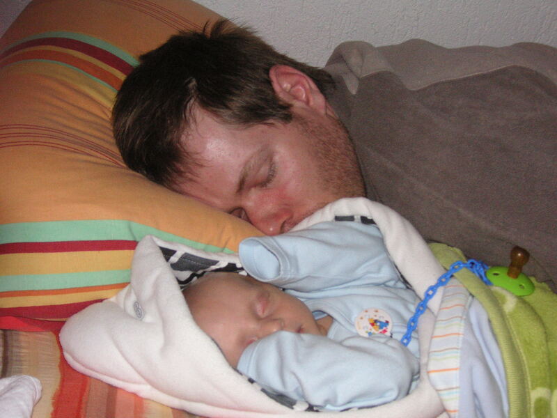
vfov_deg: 29.1
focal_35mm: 50
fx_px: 805
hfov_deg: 38.2
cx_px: 278
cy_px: 209
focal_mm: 8.4
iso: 160
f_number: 3.4
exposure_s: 1/45
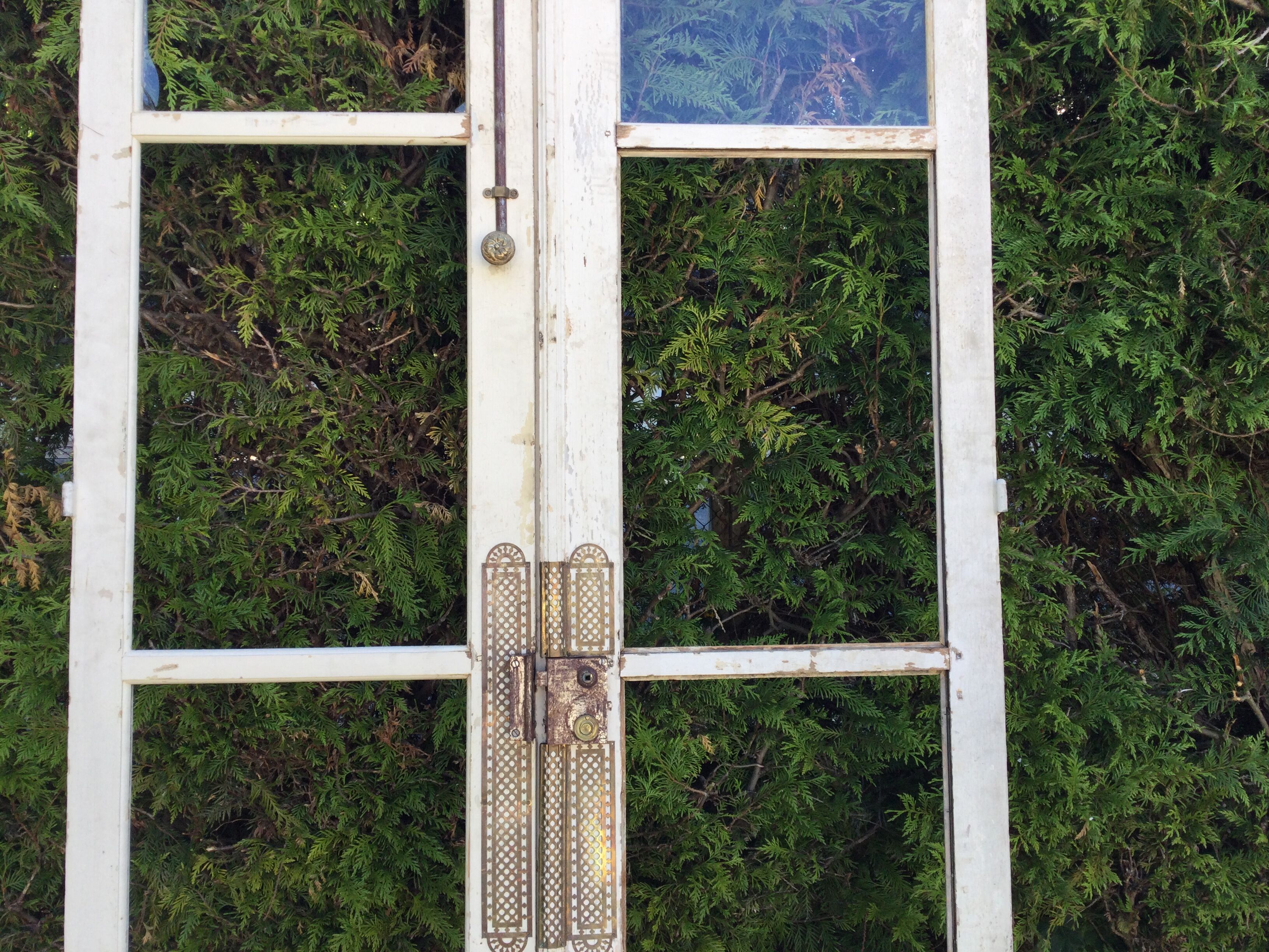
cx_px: 634
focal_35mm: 31
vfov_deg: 45.4
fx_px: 1136
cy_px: 476
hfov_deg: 58.4
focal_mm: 3.3
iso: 25
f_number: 2.4
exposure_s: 1/128
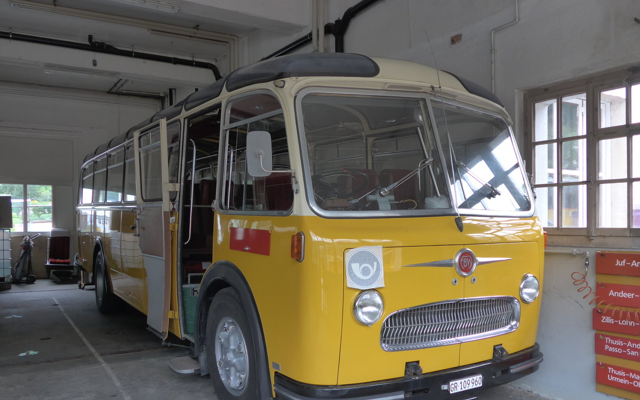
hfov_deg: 61.2
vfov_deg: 40.5
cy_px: 232
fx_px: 541
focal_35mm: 31
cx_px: 321
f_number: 2
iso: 160
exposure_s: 1/125
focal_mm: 6
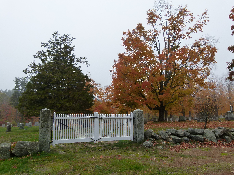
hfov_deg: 69.4
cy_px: 88
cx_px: 117
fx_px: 169
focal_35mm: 25
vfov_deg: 54.9
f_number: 4
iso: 160
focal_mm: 4.5
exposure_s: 1/500
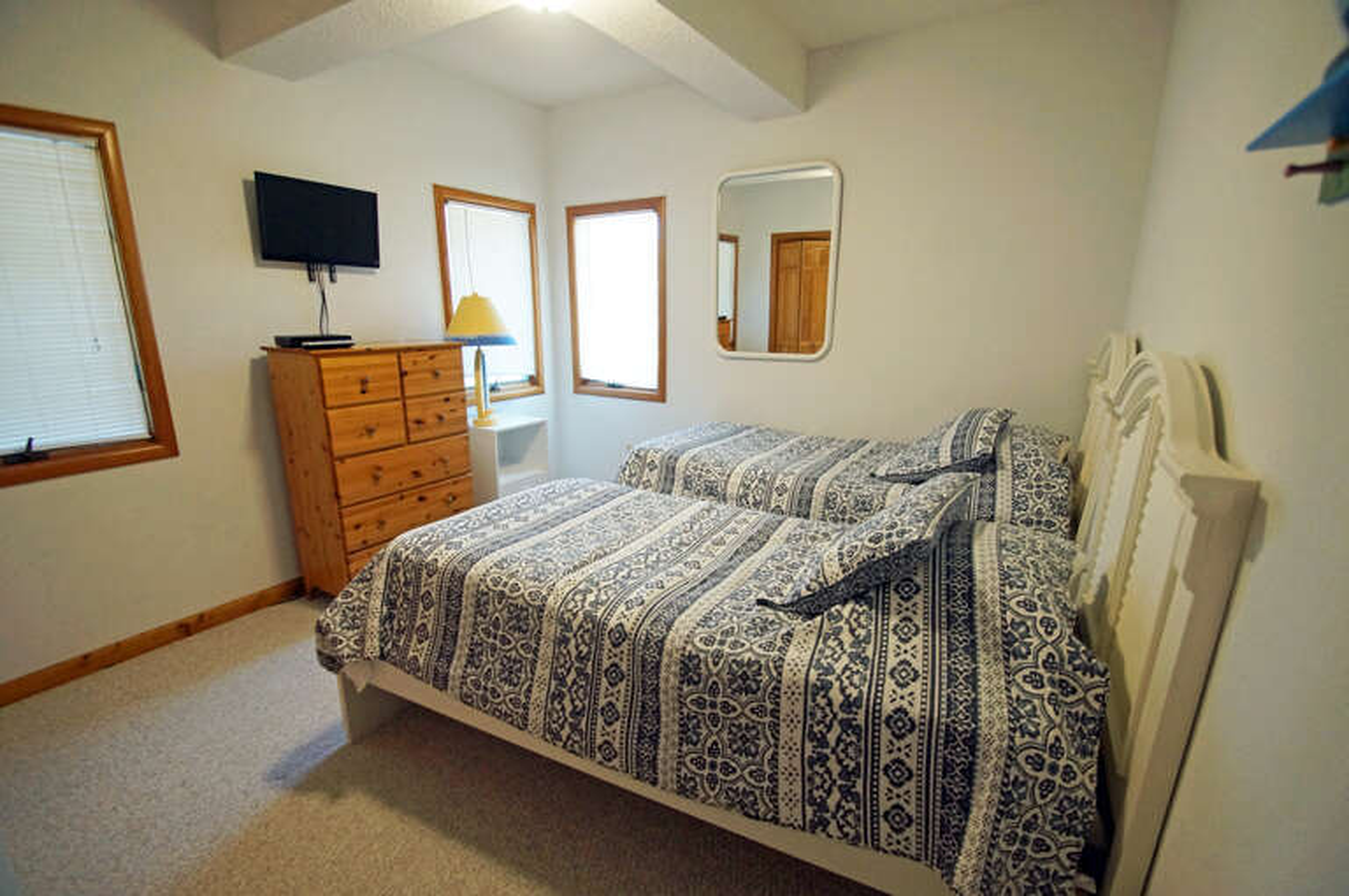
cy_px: 448
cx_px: 674
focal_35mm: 15
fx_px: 561
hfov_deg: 100.5
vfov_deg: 77.2
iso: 1250
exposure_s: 1/60
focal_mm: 10
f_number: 4
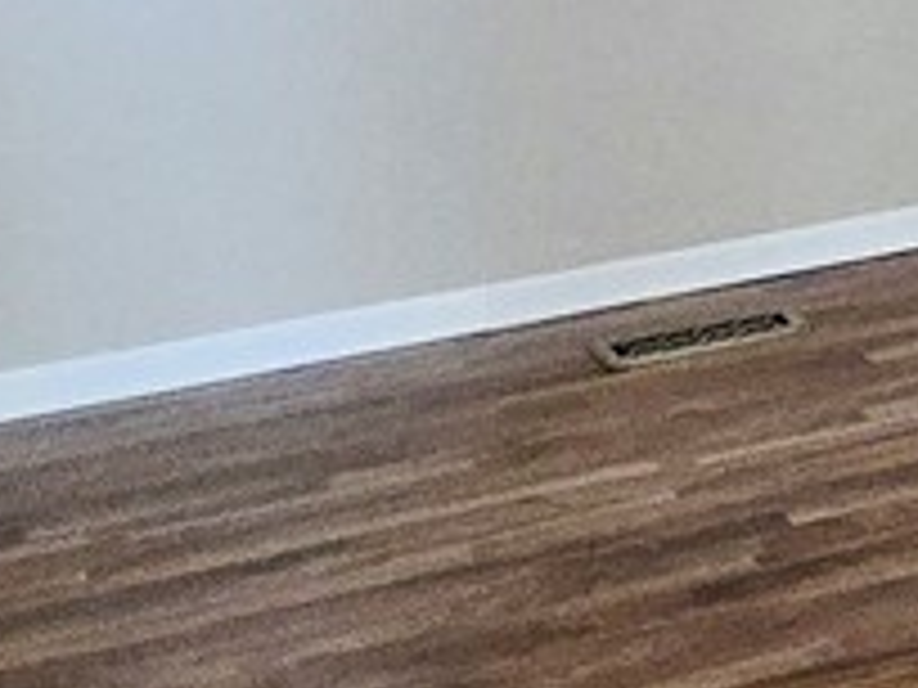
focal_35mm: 102
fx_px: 2705
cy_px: -126
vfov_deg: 14.1
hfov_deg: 14.6
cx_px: 2016
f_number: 2.2
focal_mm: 2.2
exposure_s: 1/60.2
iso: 800
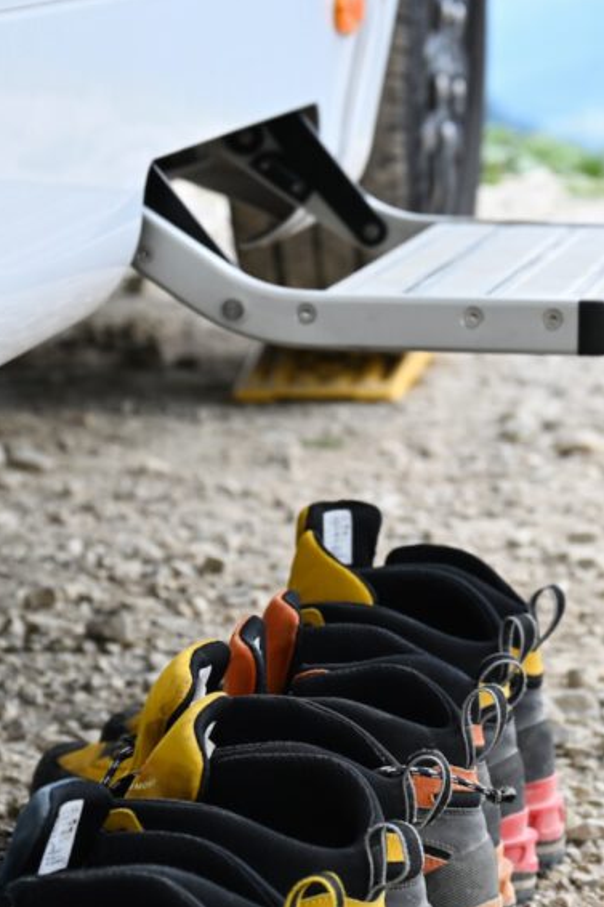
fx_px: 3424
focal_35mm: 136
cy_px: 490
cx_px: 143
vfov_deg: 15.1
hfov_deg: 10.1
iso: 250
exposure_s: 1/250
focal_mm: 70
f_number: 6
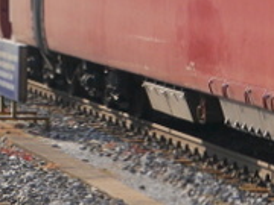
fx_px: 4069
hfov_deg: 3.8
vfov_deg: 2.9
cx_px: 374
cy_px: -80
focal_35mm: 514
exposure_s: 1/250
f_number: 8
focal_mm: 42
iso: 160
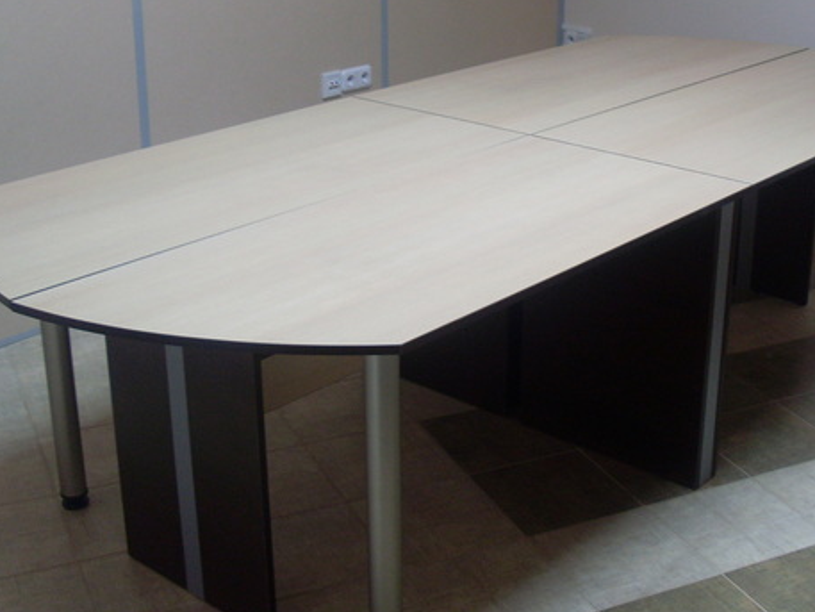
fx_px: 1272
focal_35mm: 54
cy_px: 282
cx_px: 483
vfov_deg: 27.0
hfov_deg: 35.4
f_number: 3
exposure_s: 1/45
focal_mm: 6.3
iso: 100
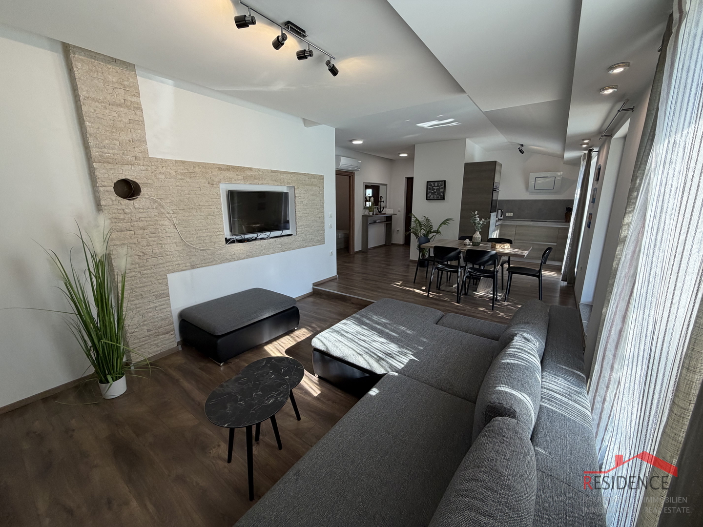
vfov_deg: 85.7
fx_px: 284
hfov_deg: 102.1
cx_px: 352
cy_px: 264
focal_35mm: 14
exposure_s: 1/100
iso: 125
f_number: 2.2
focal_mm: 2.22
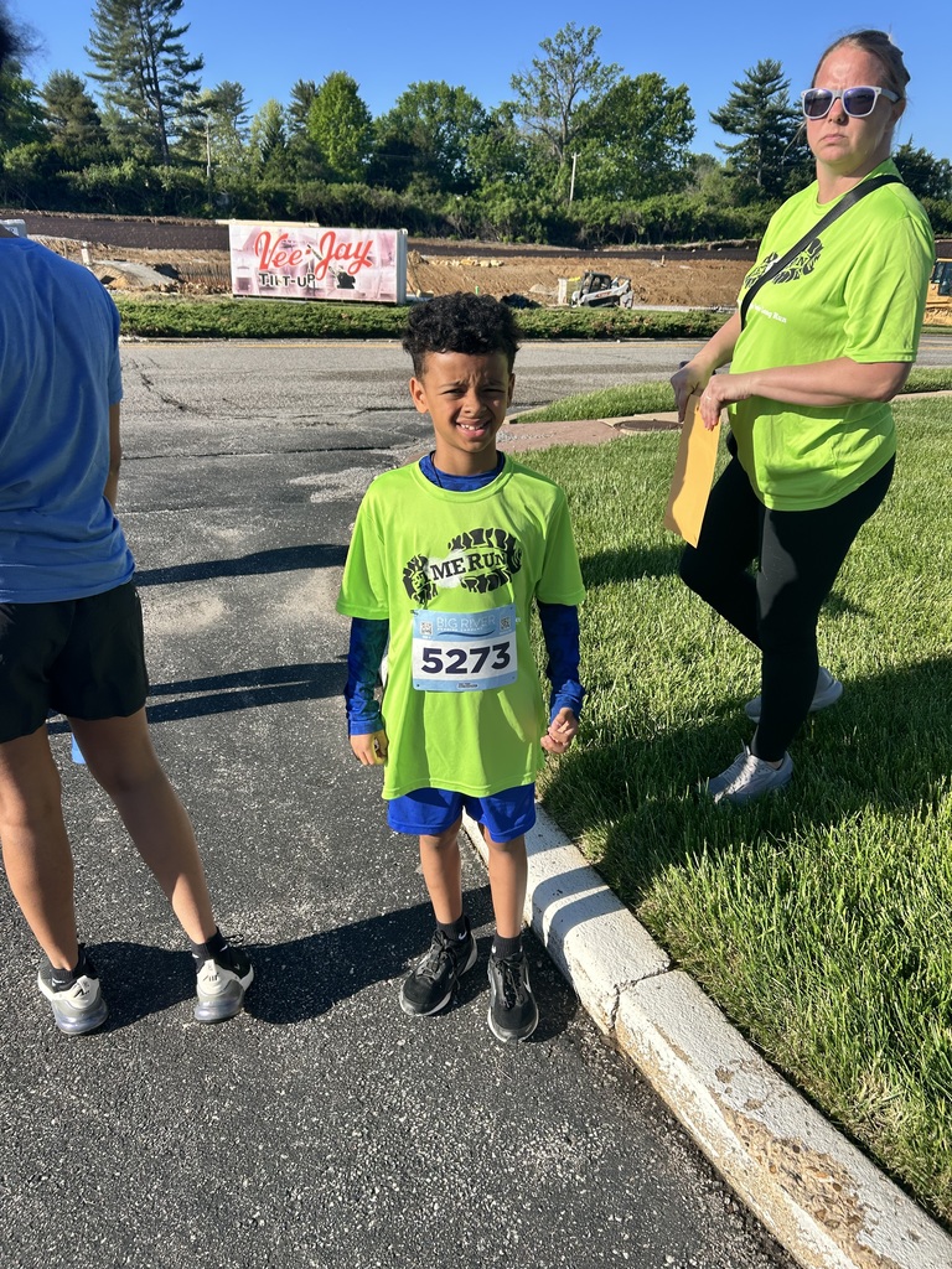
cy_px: 634
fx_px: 953
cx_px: 476
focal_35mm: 26
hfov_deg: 53.1
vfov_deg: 67.3
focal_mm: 5.7
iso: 50
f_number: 1.5
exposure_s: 1/2915
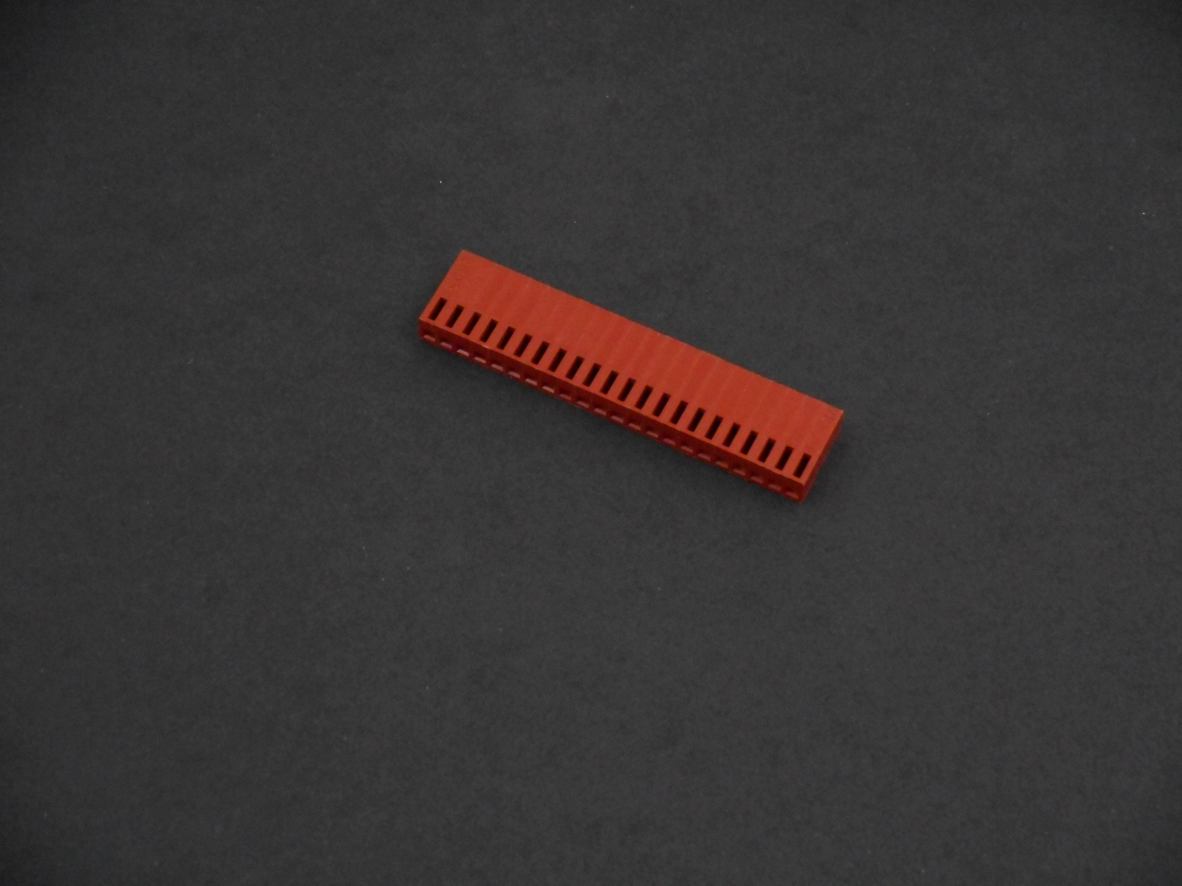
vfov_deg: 14.5
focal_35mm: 102
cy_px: 443
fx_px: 3483
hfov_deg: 19.3
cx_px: 591
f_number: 5.8
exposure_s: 1/25
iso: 800
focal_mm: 18.2
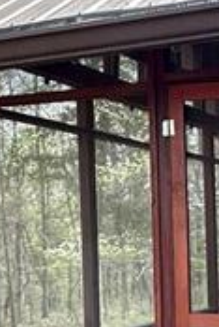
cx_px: 189
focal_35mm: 85
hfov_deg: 15.9
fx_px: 774
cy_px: 269
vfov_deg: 23.5
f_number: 2.2
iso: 40
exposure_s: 1/143
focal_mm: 2.22
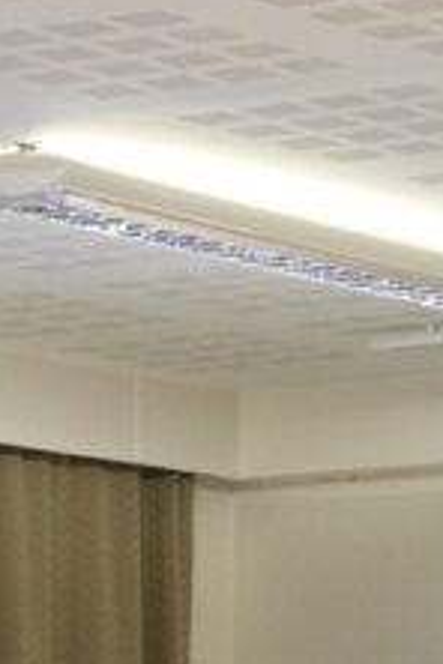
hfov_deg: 5.8
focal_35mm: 235
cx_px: 729
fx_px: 4337
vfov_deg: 8.7
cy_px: 823
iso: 2500
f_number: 5.6
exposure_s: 1/125
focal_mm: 34
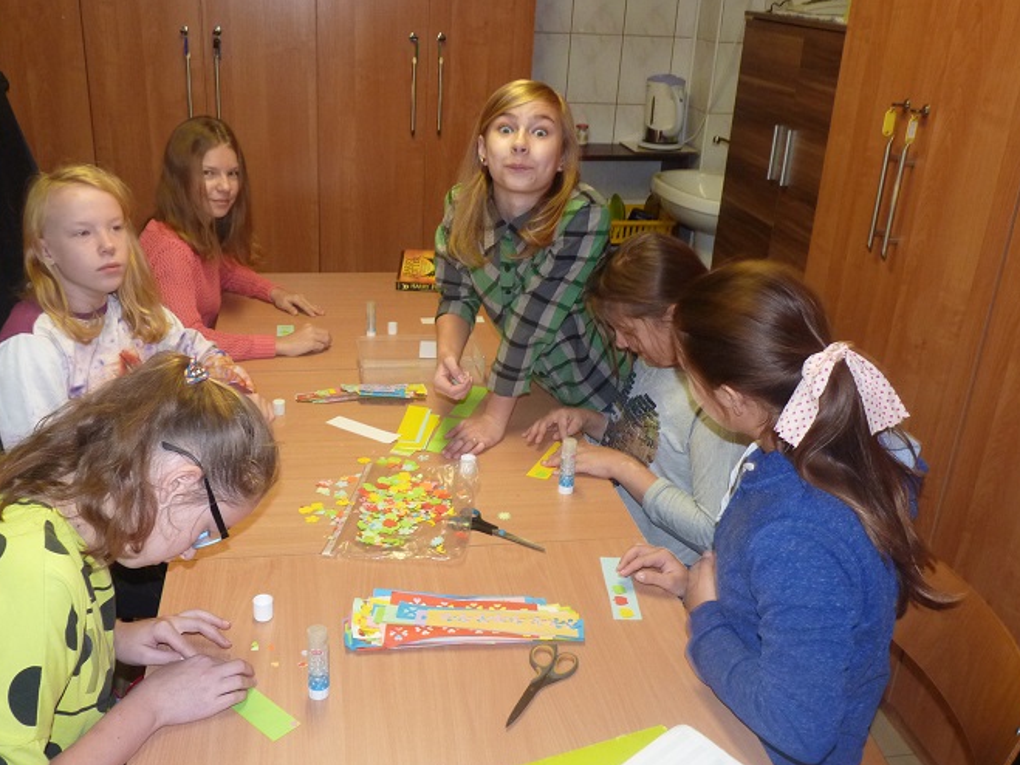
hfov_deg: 53.9
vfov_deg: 41.8
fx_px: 1002
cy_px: 396
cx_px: 472
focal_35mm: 34
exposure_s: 1/30
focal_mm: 4.9
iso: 200
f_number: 2.8
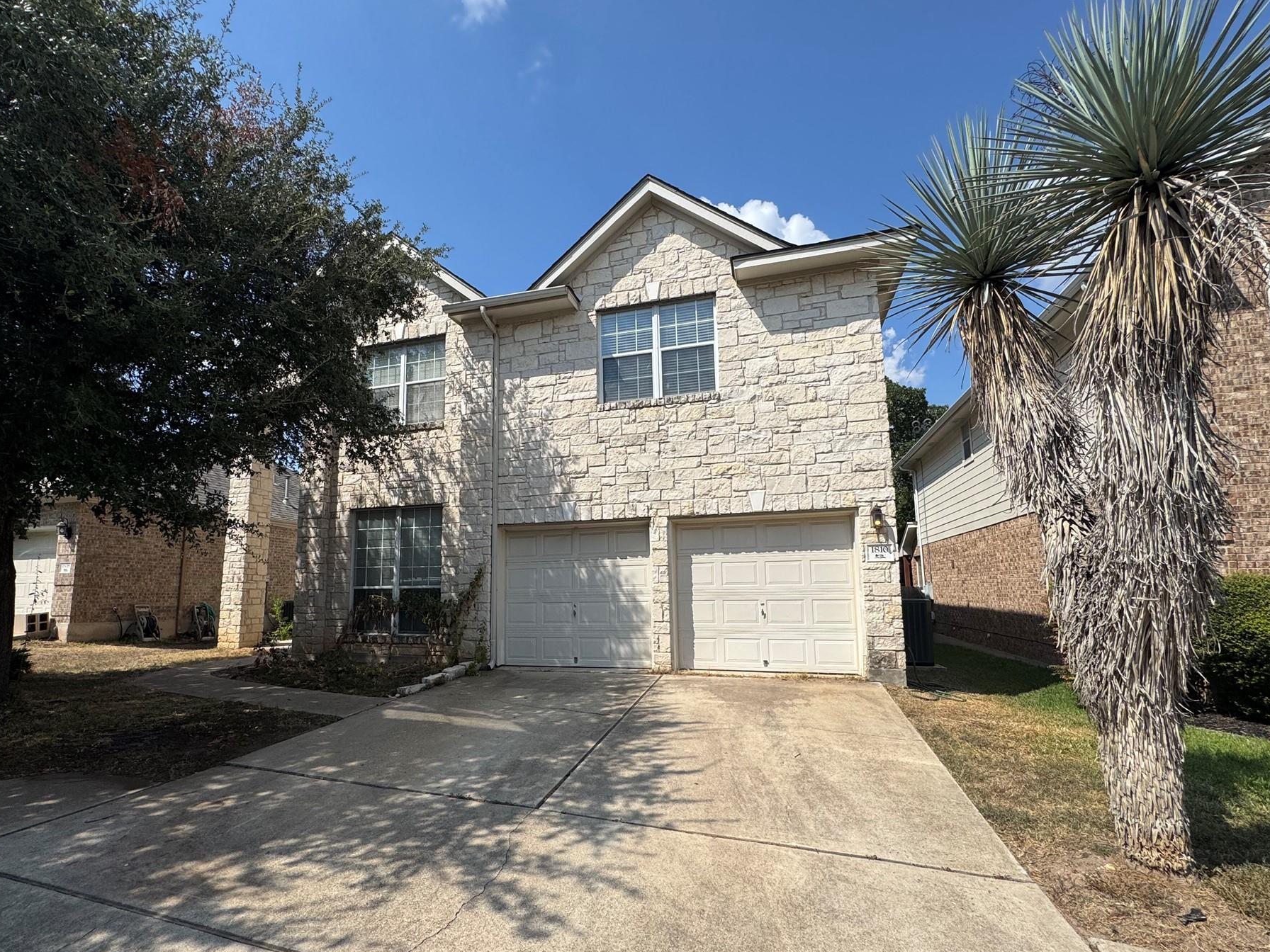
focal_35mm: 16
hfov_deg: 94.4
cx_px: 593
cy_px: 521
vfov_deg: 77.9
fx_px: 587
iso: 50
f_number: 2.2
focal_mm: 2.22
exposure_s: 1/3247
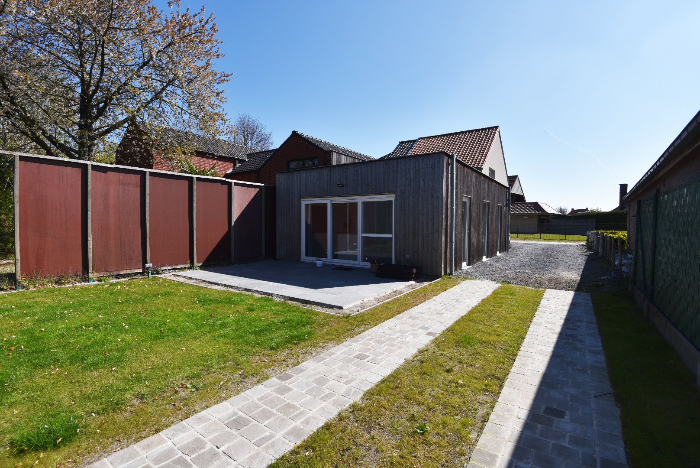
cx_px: 350
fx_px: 311
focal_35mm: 16
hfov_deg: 96.7
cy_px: 234
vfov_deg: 73.8
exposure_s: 1/200
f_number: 10
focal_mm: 16
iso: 100
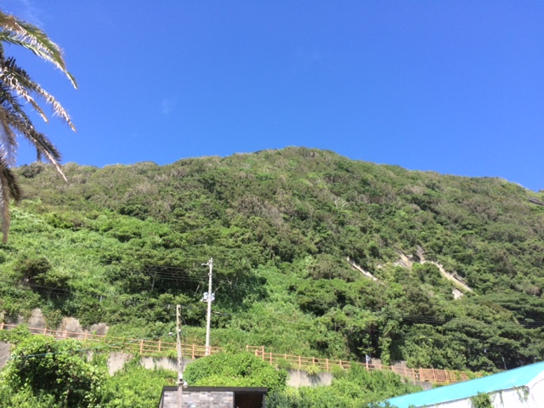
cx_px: 272
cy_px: 204
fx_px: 456
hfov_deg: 61.7
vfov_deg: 48.2
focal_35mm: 29
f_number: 2.2
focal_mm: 4.15
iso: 32
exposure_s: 1/855
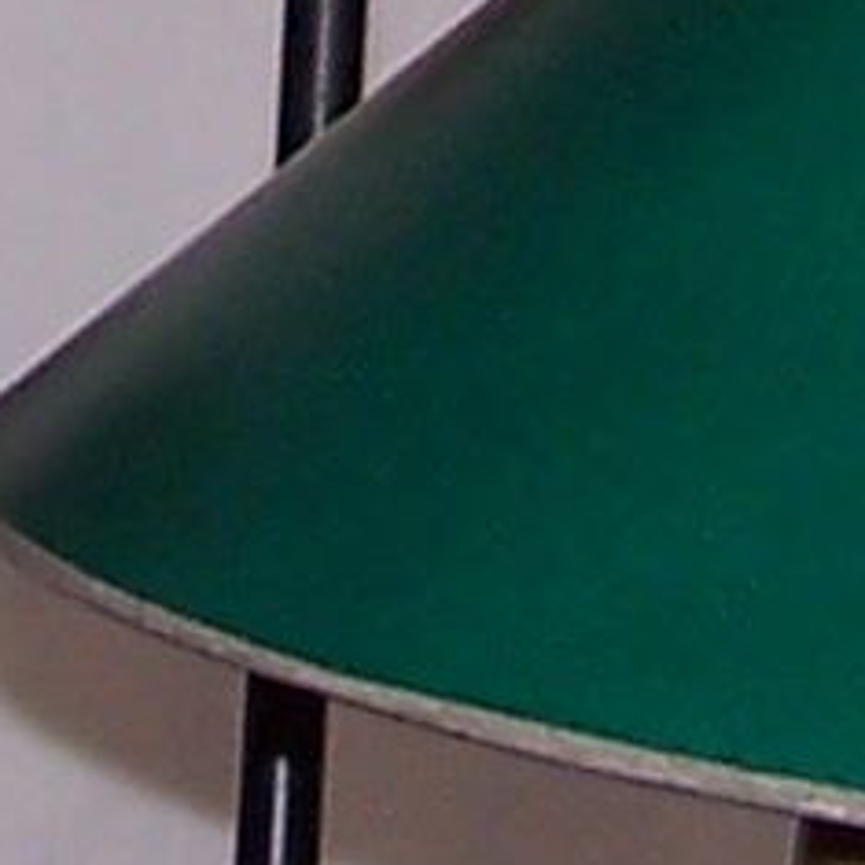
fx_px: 9301
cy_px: -1399
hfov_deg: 5.3
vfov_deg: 5.1
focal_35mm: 329
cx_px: 339
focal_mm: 6.3
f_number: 2.8
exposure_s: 1/60
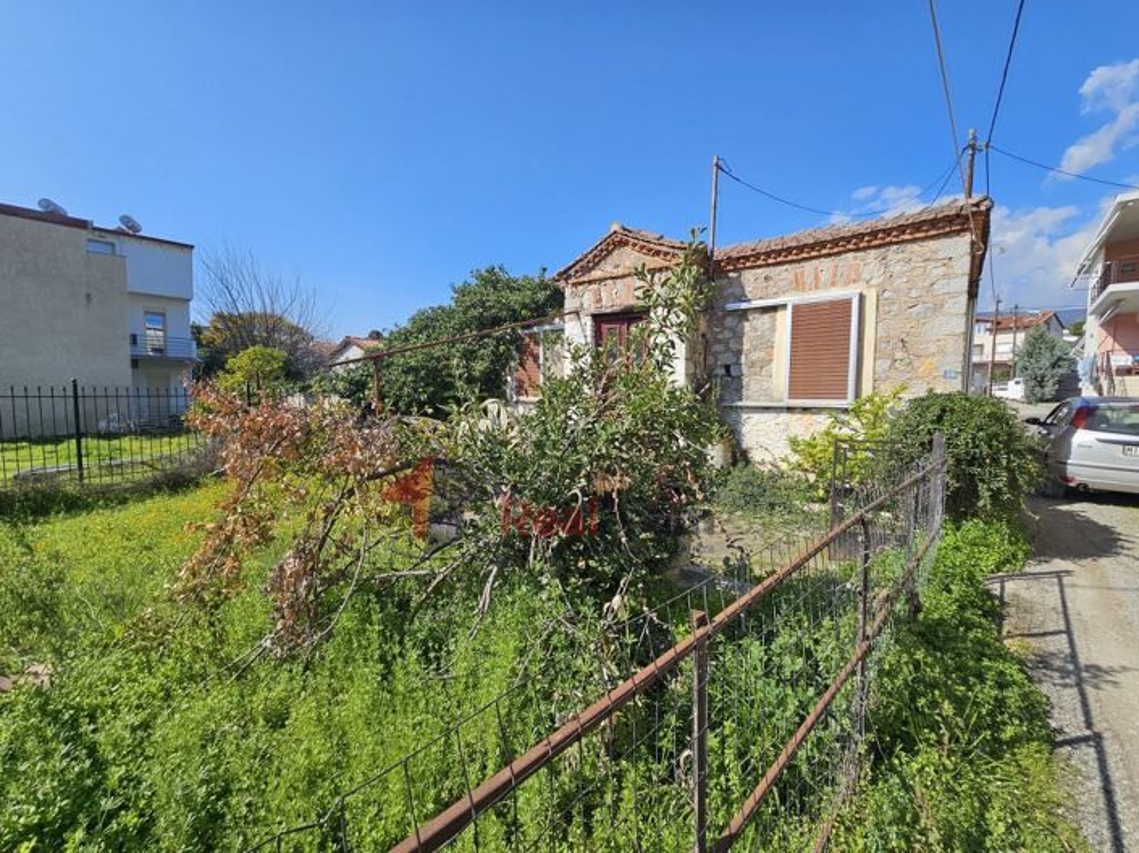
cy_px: 426
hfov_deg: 106.2
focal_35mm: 13
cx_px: 570
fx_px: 428
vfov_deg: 89.9
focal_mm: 2.2
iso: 50
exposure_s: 1/2404
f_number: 2.2
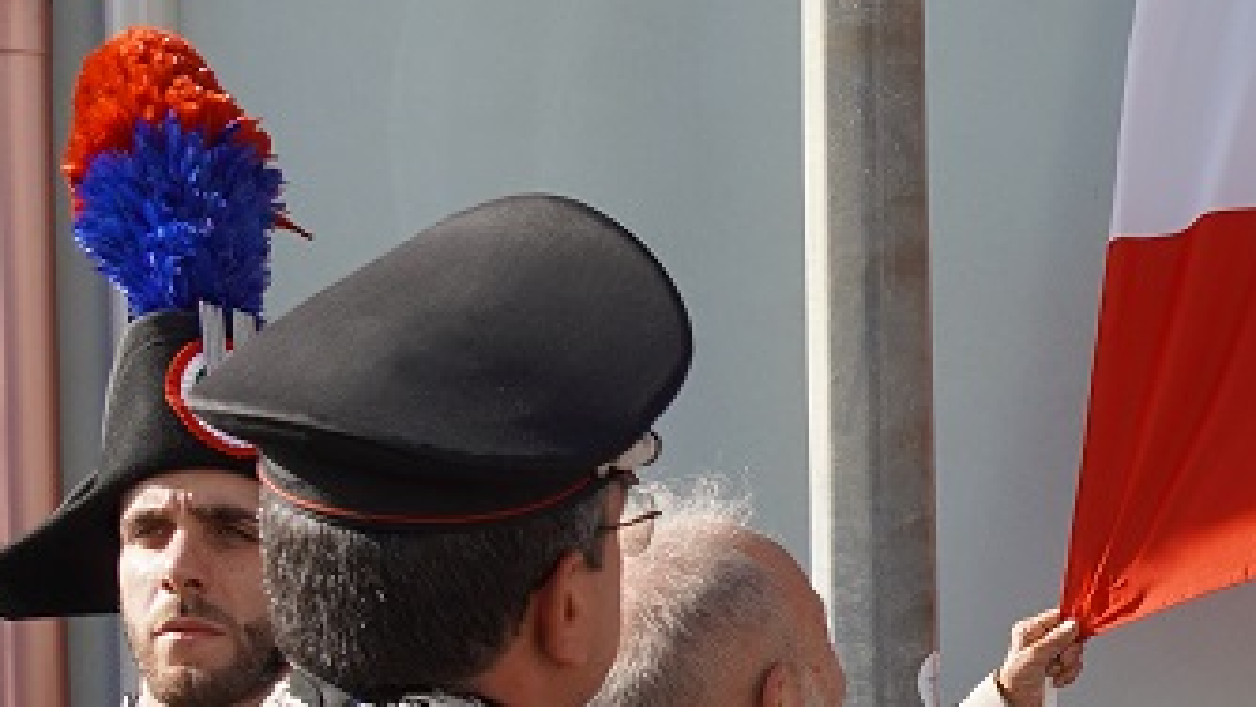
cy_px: 1185
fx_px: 4230
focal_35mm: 127
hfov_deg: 16.1
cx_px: 1594
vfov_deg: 9.2
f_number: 4.5
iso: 100
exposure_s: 1/500
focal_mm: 18
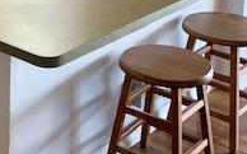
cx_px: -52
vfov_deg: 13.5
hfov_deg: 21.2
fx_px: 612
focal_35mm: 91
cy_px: -78
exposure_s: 1/60
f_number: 1.8
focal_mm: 4.25
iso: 125
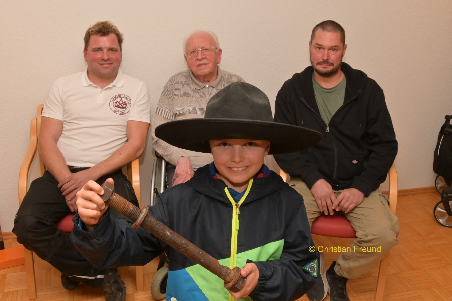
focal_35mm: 42
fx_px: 527
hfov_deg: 46.4
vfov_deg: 31.9
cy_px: 150
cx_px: 226
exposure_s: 1/60
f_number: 8
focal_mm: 28
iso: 800
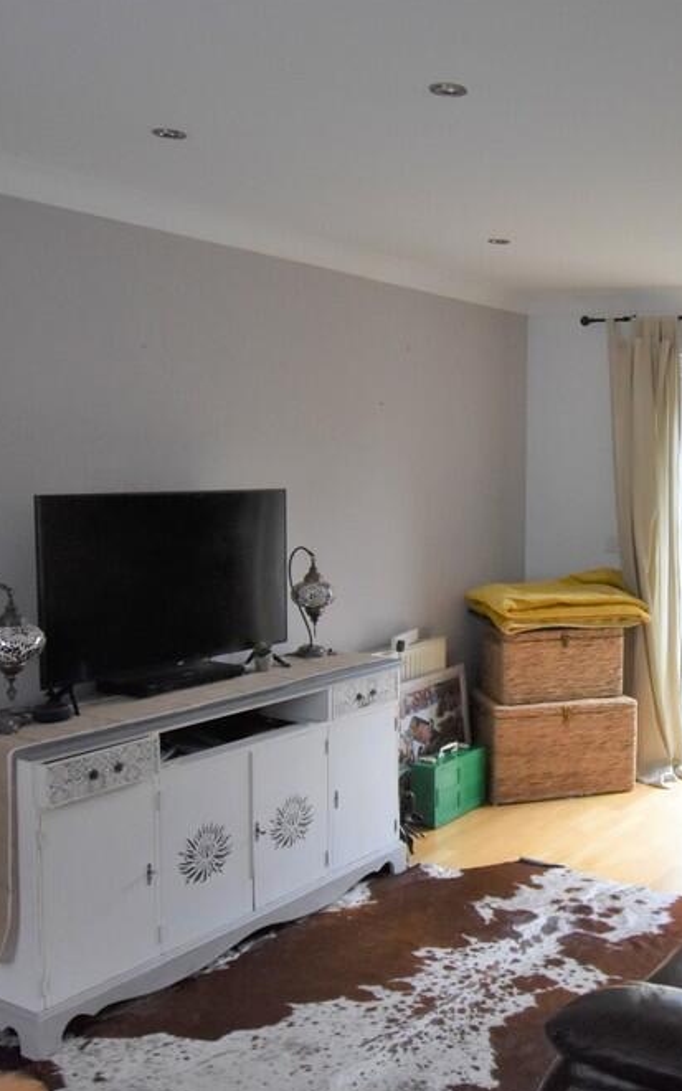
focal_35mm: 31
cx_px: 596
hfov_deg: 38.4
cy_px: 555
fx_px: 916
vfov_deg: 61.6
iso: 1100
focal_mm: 13
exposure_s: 1/125
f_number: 5
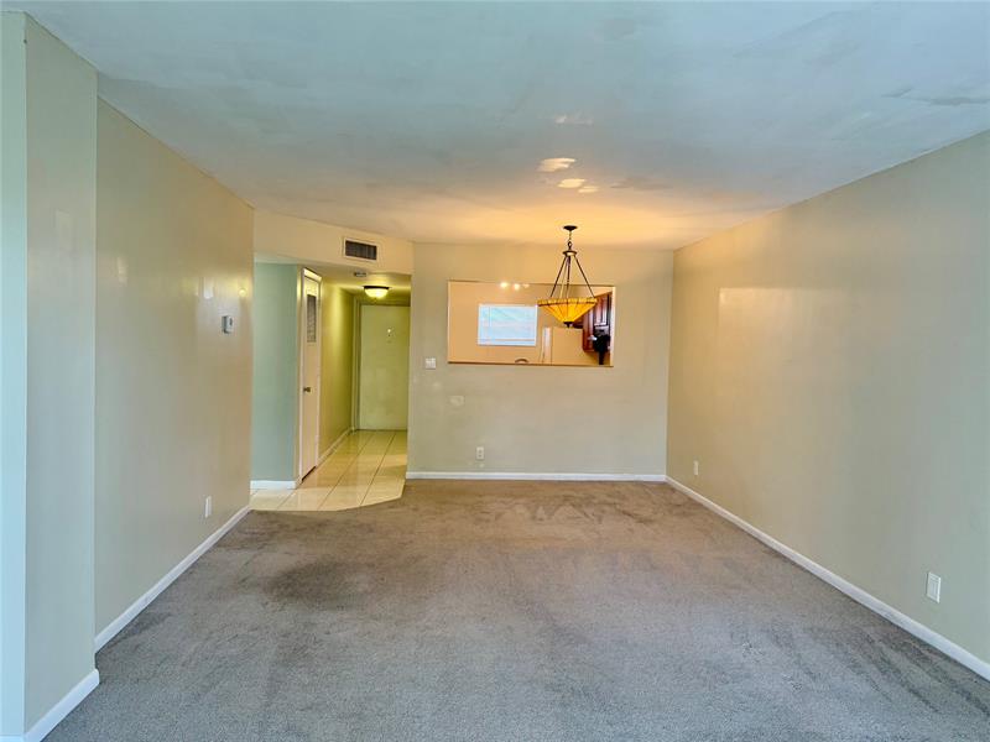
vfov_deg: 56.8
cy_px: 371
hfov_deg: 71.6
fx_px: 686
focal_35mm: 24
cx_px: 495
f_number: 1.78
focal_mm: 6.76
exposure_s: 1/60
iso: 250
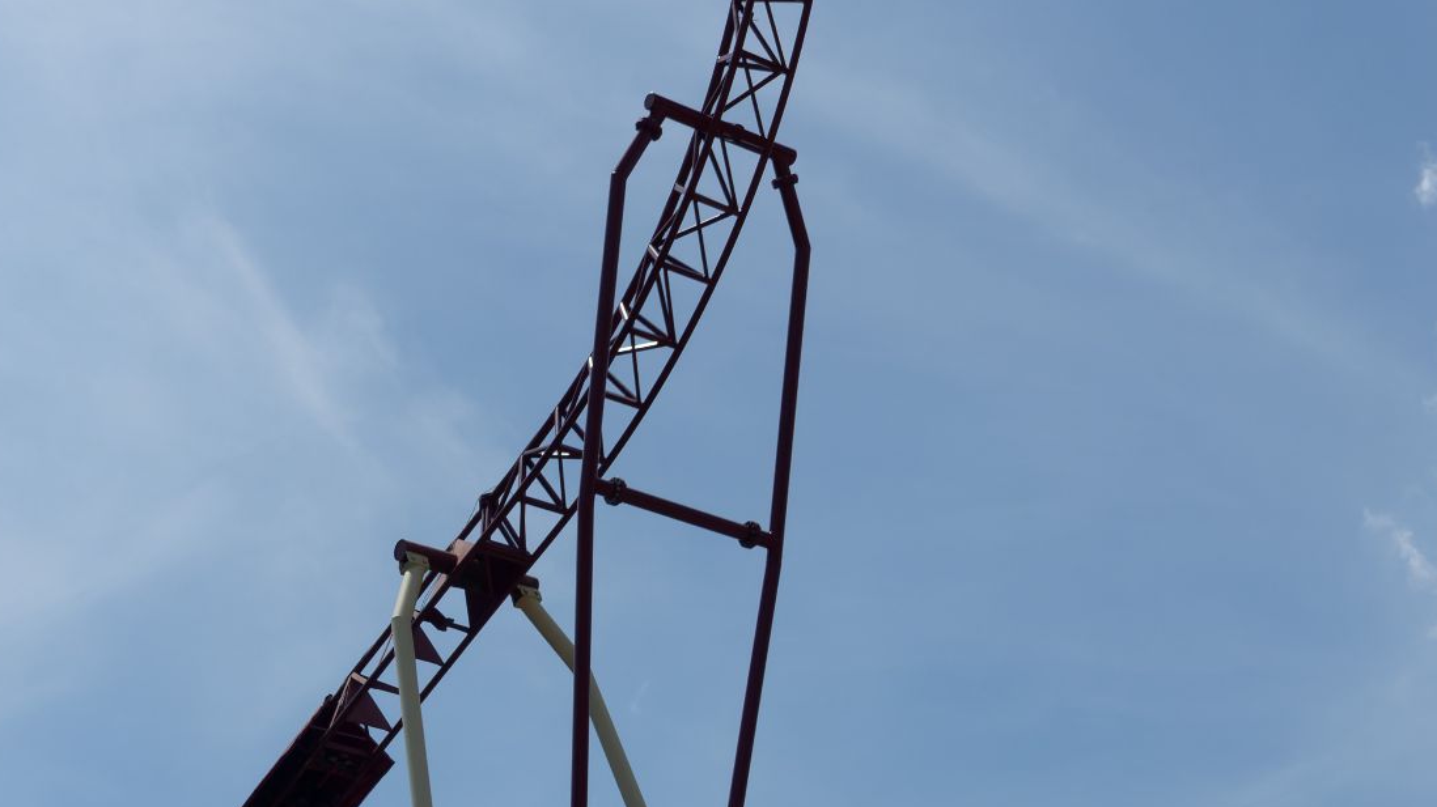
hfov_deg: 24.7
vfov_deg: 13.9
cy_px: 770
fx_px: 3276
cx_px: 603
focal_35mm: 86
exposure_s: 1/1000
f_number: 6.3
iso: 125
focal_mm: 16.2
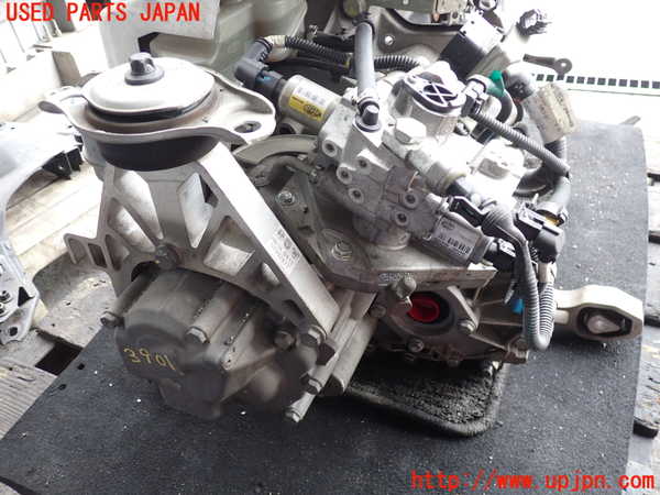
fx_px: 572
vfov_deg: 46.8
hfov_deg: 60.0
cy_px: 248
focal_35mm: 30
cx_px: 330
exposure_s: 1/60
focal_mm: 5.4
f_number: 2.3
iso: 200
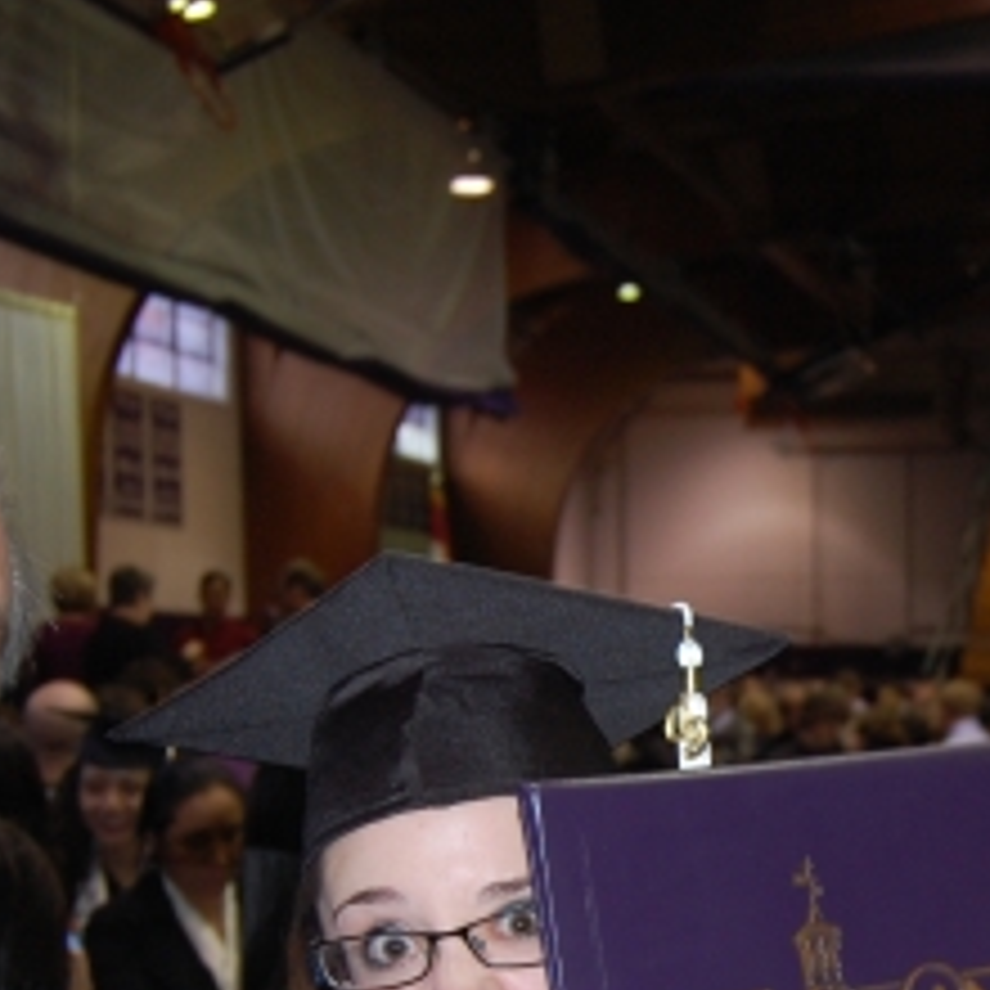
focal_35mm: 85
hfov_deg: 19.9
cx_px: 909
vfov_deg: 20.0
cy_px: 891
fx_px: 2758
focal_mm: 23
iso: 400
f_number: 3.8
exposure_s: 1/60
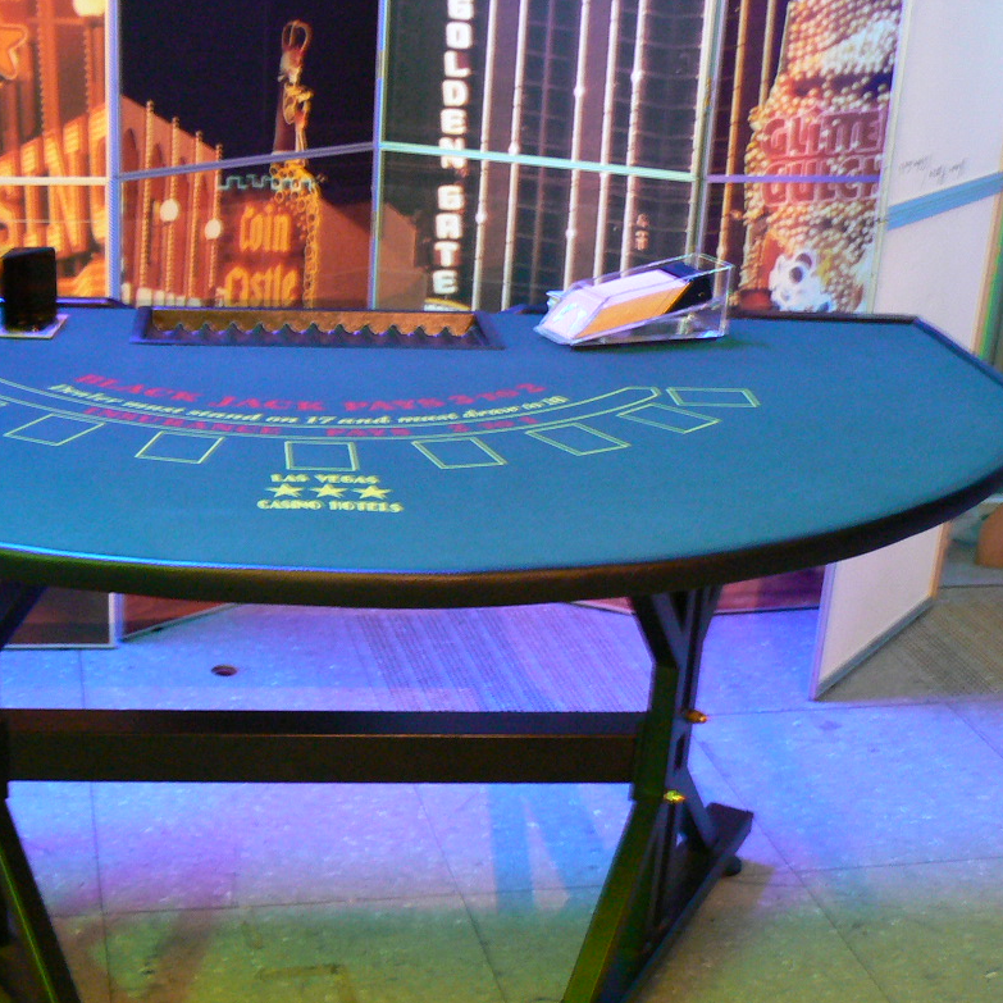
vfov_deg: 32.7
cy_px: 591
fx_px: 1705
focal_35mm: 52
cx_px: 293
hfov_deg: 32.4
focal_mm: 6
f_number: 2.8
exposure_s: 1/3.2
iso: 200
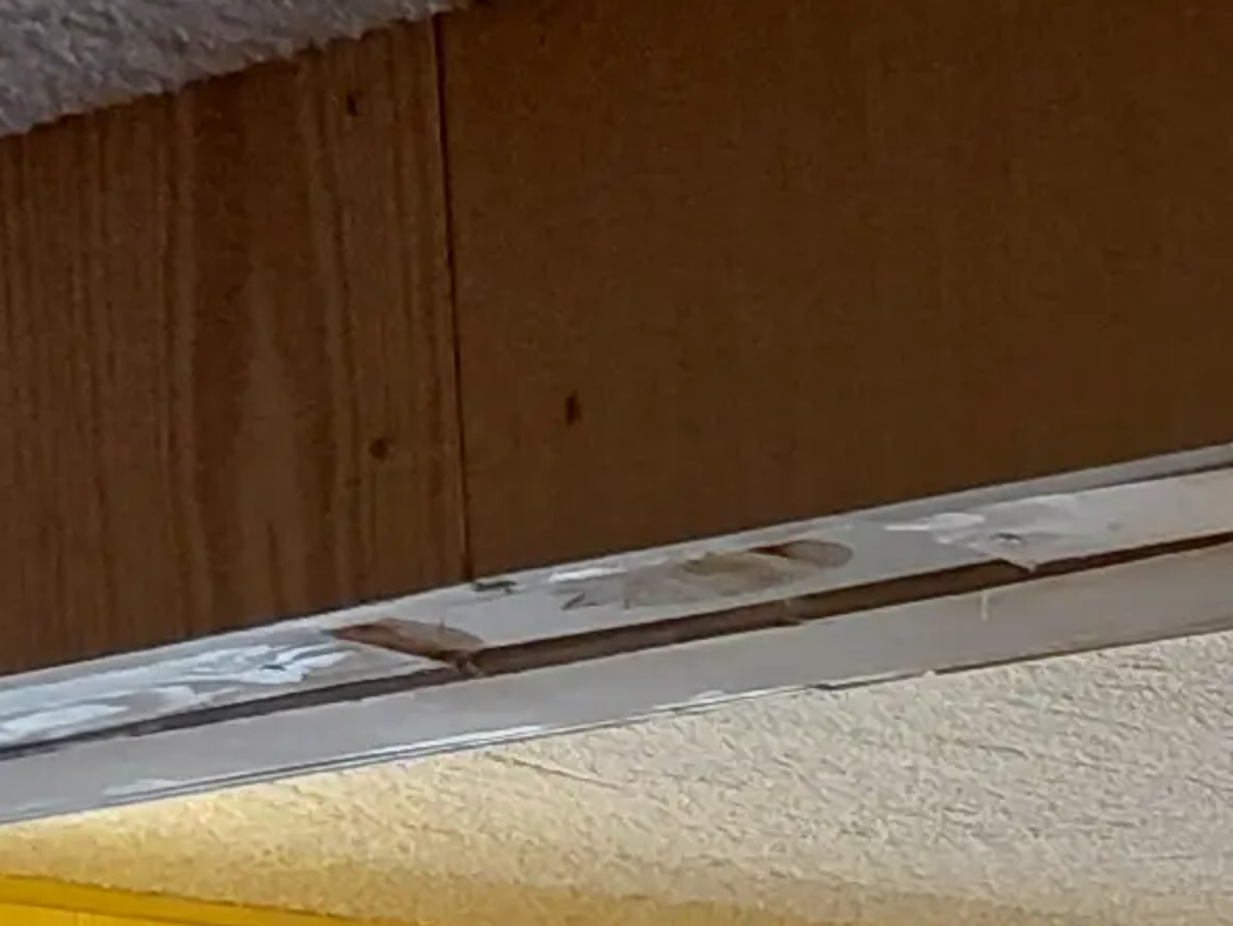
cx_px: 3472
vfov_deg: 7.4
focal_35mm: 174
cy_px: 2885
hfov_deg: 9.4
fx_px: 6200
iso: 200
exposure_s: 1/100
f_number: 1.8
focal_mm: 4.69
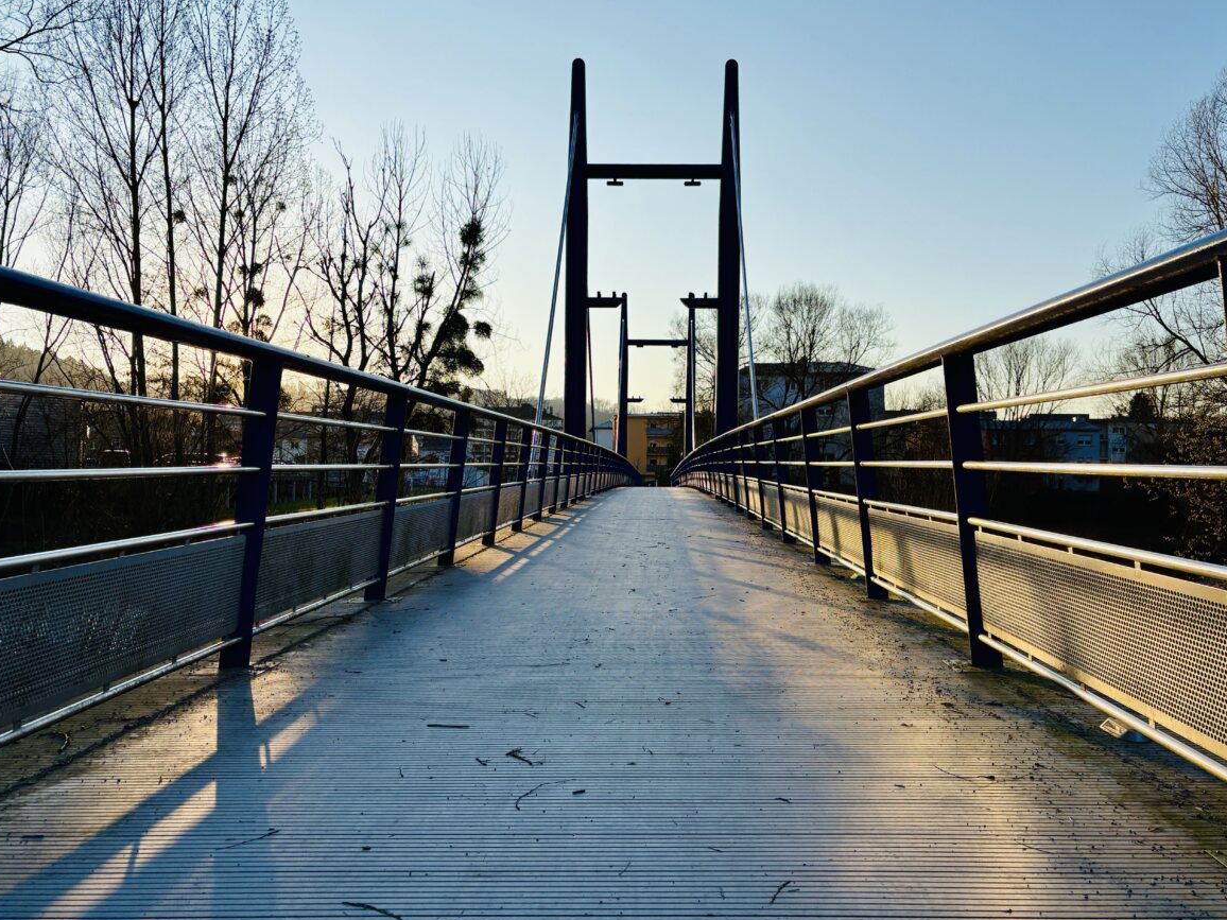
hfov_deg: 65.3
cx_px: 607
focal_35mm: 27
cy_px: 452
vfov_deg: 51.4
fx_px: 957
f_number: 1.6
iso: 50
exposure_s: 1/3125
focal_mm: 5.96
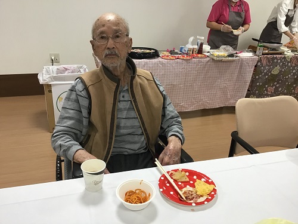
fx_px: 267
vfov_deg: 45.4
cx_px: 149
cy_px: 112
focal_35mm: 31
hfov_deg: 58.4
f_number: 2.4
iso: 64
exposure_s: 1/30
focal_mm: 3.3
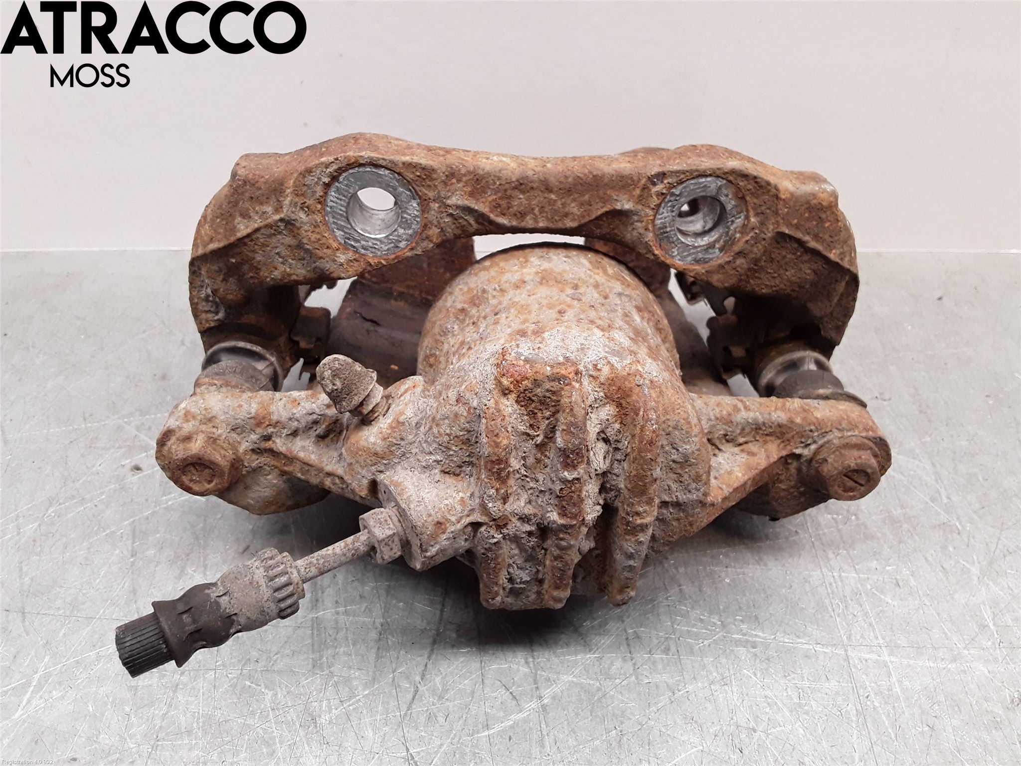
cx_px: 510
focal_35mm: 28
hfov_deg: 63.4
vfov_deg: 49.7
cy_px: 383
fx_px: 826
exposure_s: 1/50
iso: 64
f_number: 1.9
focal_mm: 2.91
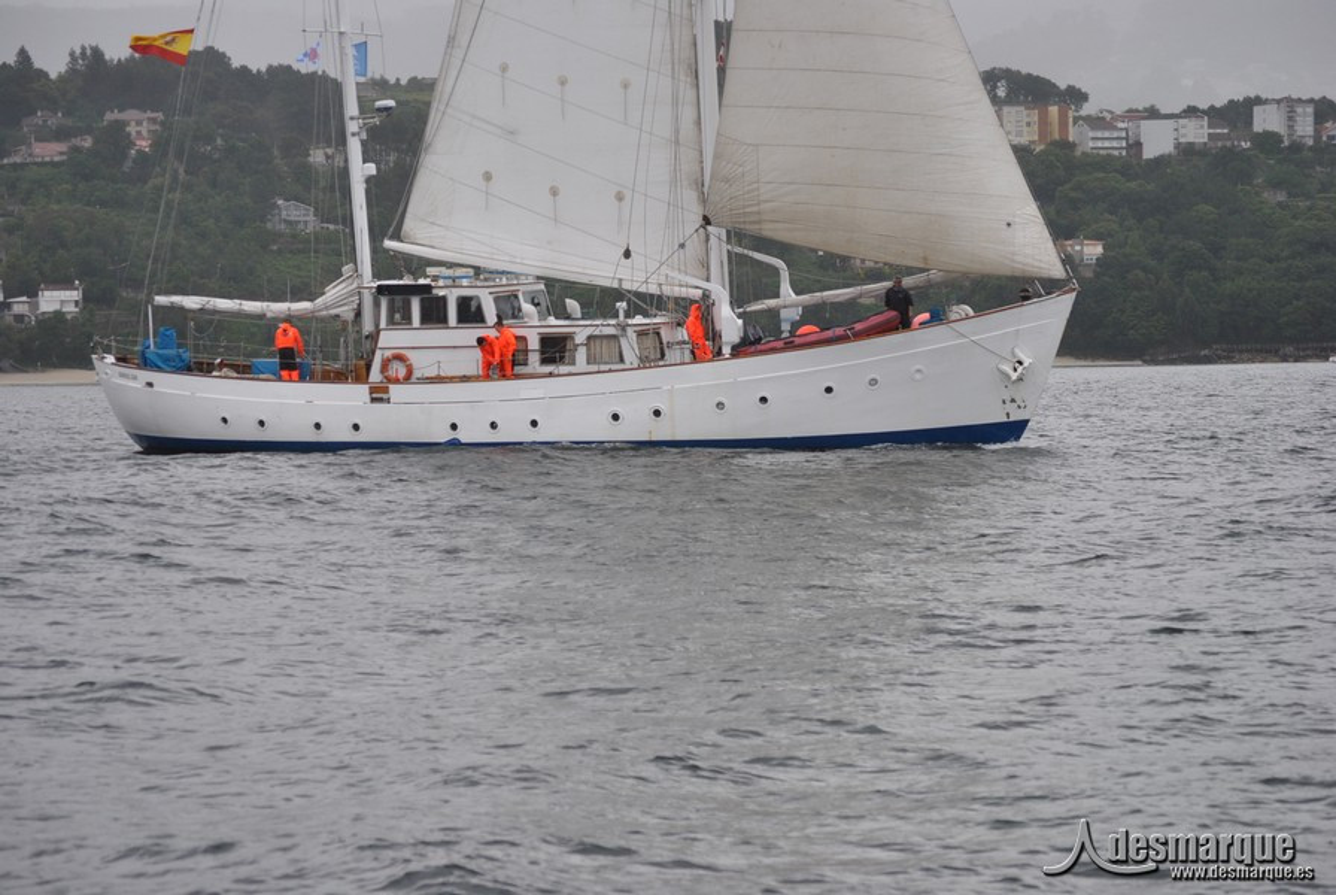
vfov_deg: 11.2
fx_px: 4571
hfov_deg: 16.6
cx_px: 668
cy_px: 448
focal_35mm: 123
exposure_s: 1/500
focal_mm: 82
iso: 160
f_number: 5.6
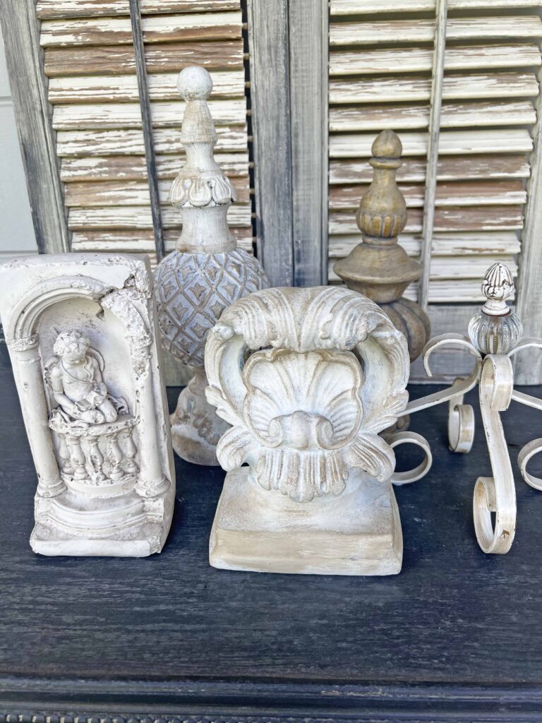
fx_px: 543
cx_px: 271
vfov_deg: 67.3
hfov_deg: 53.1
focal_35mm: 26
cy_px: 362
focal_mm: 5.7
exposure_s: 1/339
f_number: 1.5
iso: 50
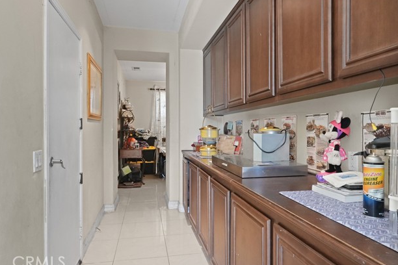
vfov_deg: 54.1
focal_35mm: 24
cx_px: 200
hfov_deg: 74.9
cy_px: 133
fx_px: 260
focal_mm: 22.5
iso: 6400
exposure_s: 1/25
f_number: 7.1
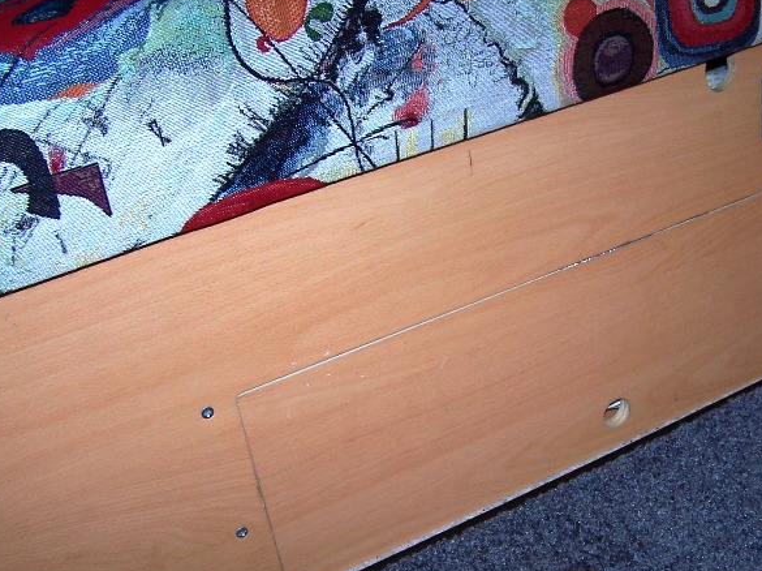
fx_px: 1144
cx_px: 505
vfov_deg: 27.9
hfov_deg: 36.5
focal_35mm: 52
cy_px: 370
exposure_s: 1/60
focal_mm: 6.3
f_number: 2.8
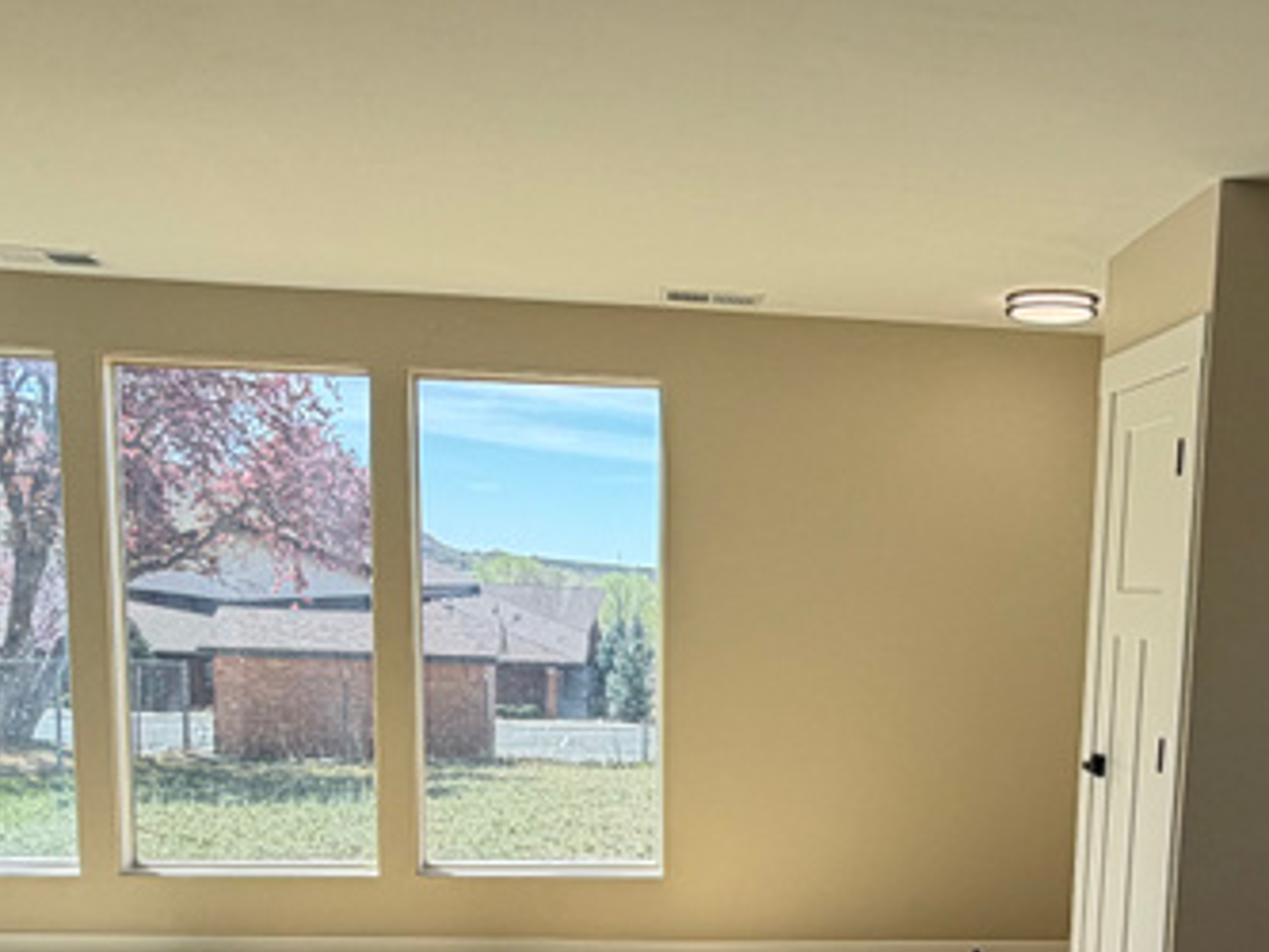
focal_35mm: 43
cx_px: 873
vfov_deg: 32.2
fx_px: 1577
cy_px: 834
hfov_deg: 43.1
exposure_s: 1/229
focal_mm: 2.22
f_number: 2.2
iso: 40
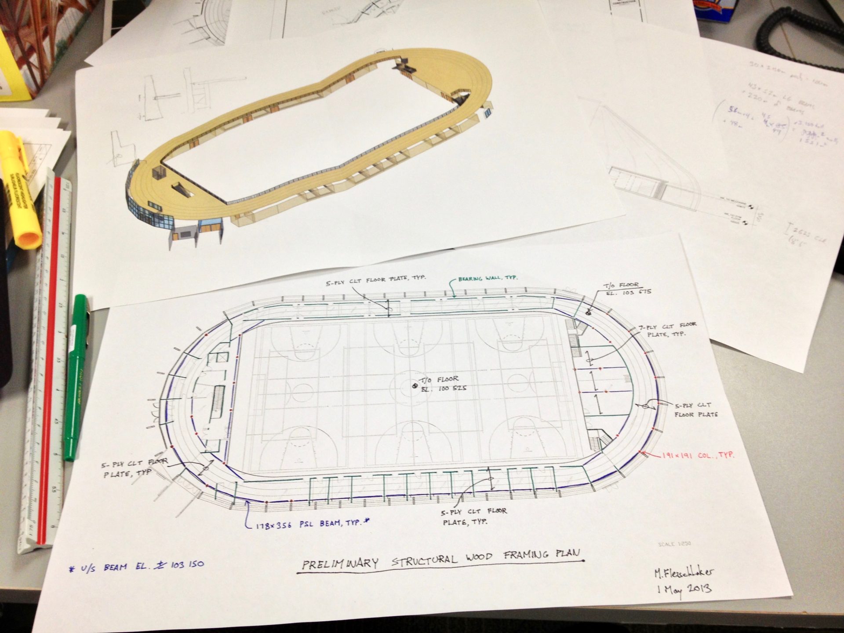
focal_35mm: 35
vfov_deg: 40.7
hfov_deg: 52.6
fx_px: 853
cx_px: 422
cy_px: 316
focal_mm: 4.28
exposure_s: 1/20
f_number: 2.4
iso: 50
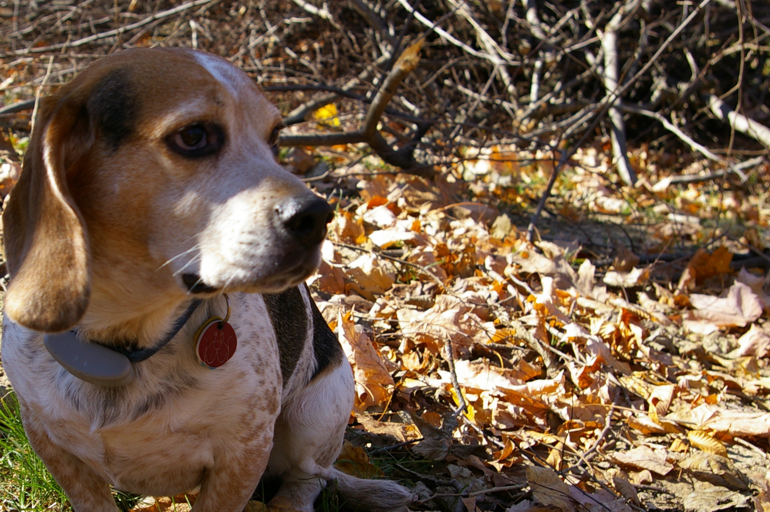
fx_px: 1642
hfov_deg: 26.2
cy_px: 298
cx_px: 233
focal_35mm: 77
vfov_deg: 17.7
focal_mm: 31
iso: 200
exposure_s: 1/200
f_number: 6.3
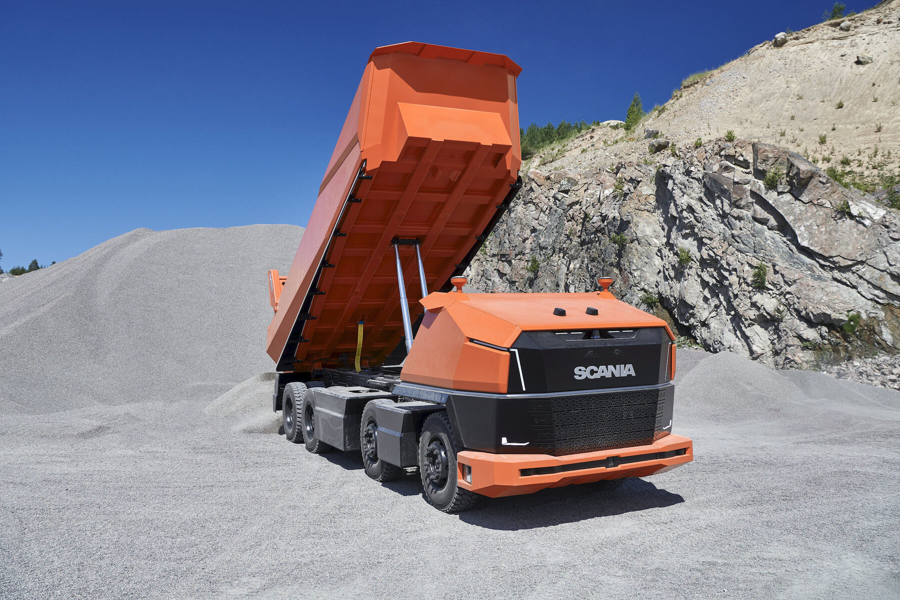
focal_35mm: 31
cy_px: 280
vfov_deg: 42.3
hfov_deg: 60.3
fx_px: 775
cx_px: 436
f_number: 7.1
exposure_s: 1/160
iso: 100
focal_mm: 29
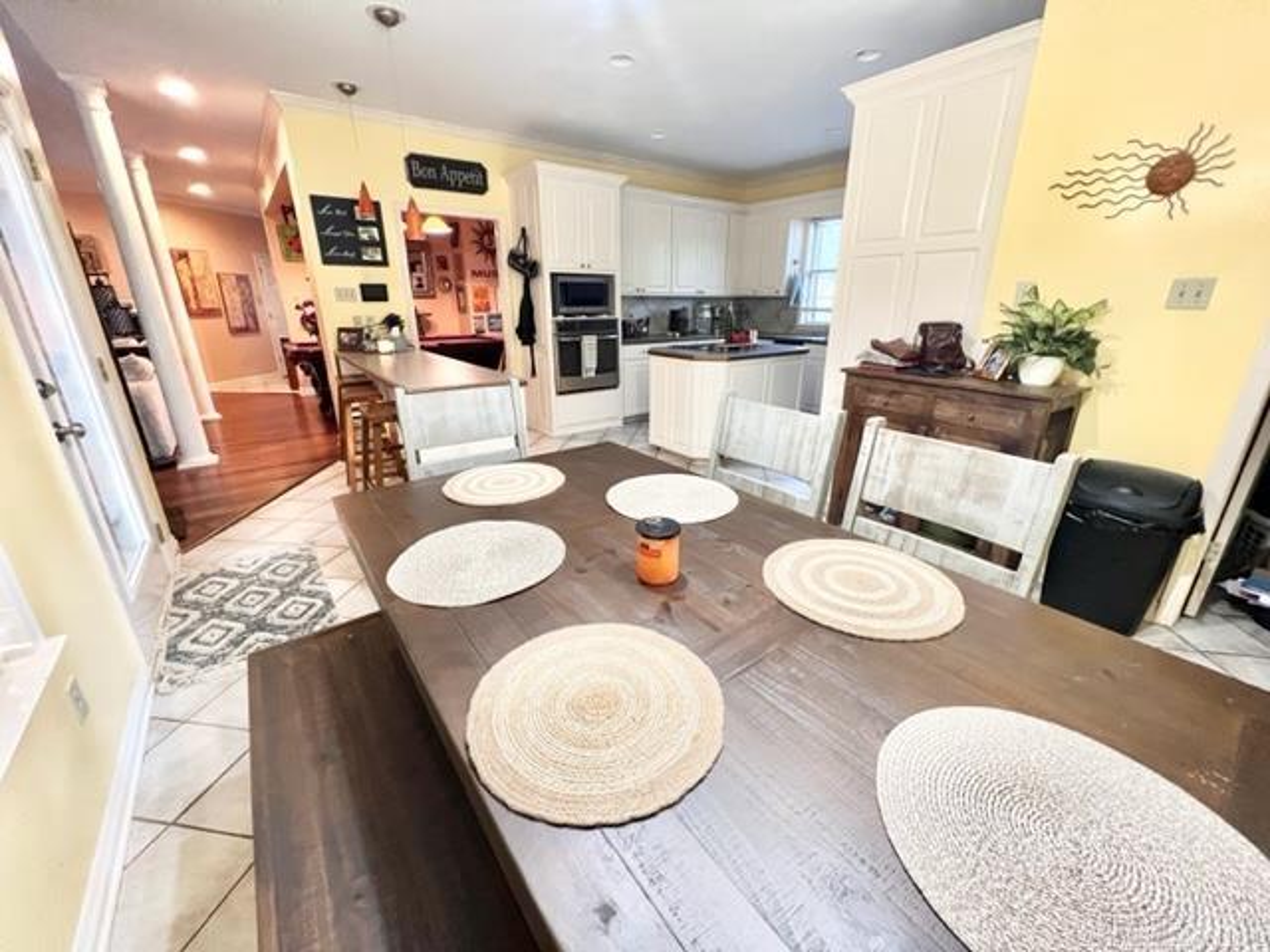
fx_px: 477
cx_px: 635
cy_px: 476
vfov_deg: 89.9
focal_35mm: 13
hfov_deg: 106.2
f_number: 1.8
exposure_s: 1/60
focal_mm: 1.57
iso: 320
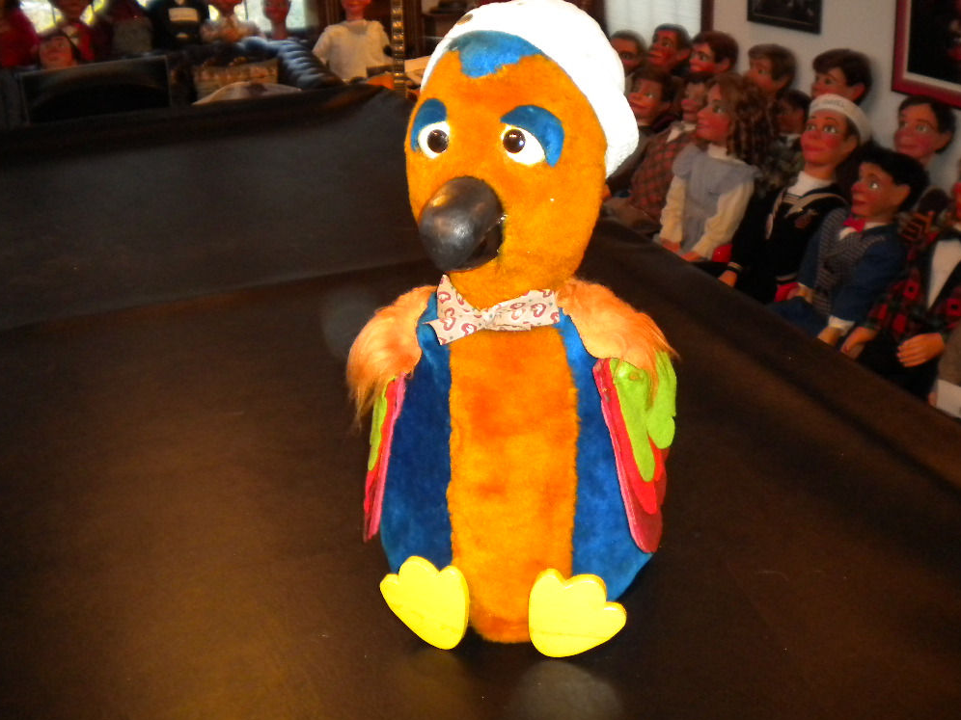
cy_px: 355
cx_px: 480
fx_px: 999
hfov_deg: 51.4
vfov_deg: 39.7
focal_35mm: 36
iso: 400
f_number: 3.1
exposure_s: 1/30
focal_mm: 6.3
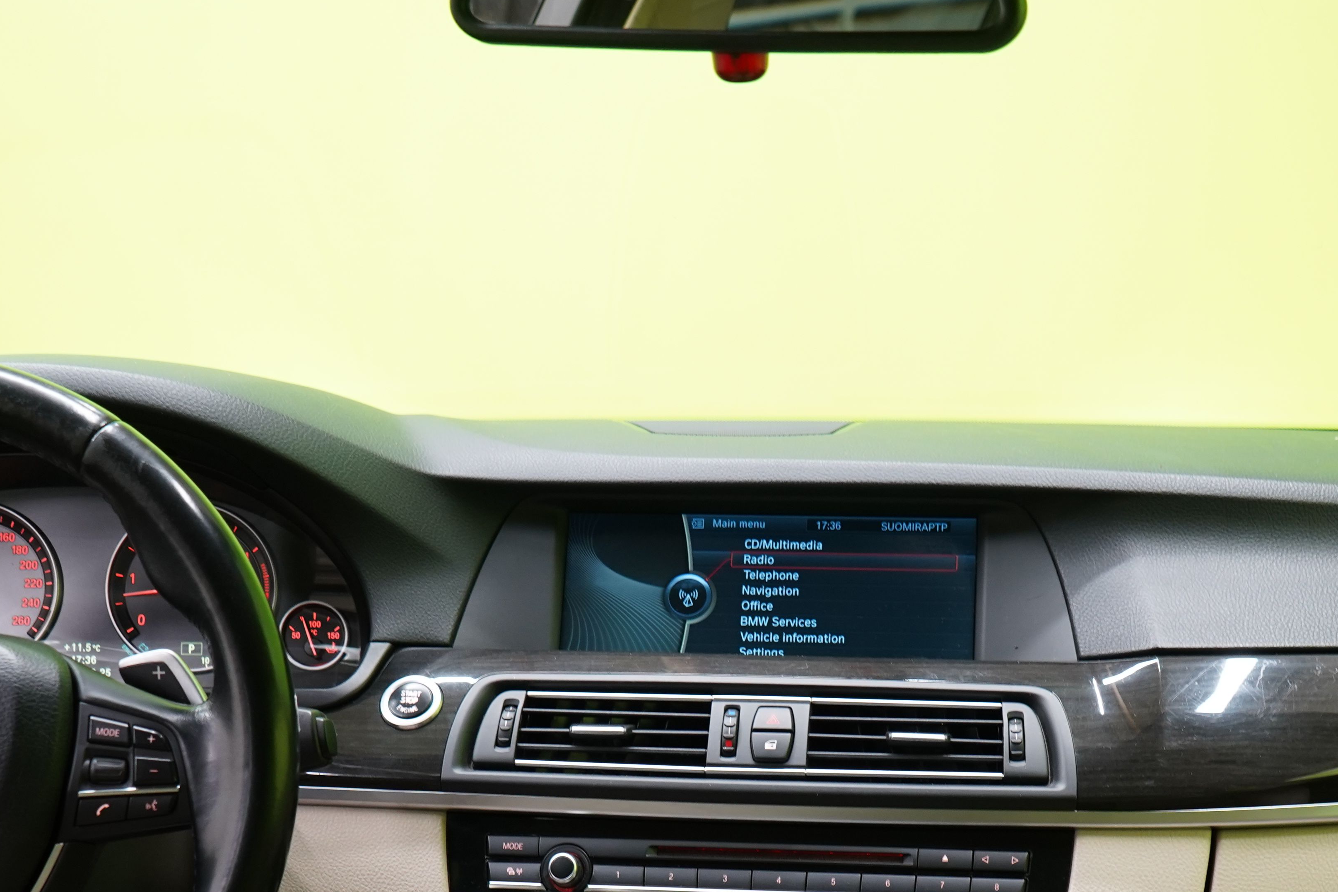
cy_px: 798
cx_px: 754
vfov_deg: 25.2
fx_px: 1933
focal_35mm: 52
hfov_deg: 38.1
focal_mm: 28
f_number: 5
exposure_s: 1/25
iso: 1250
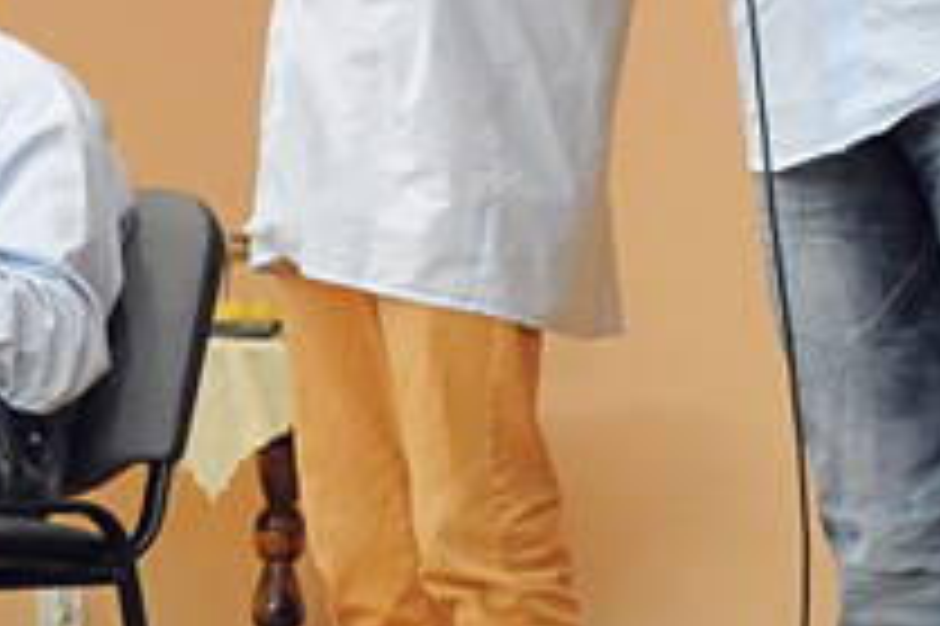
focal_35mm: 213
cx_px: -229
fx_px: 5558
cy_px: 74
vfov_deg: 6.4
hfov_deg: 9.5
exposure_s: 1/60
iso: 2500
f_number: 5.6
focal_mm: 35
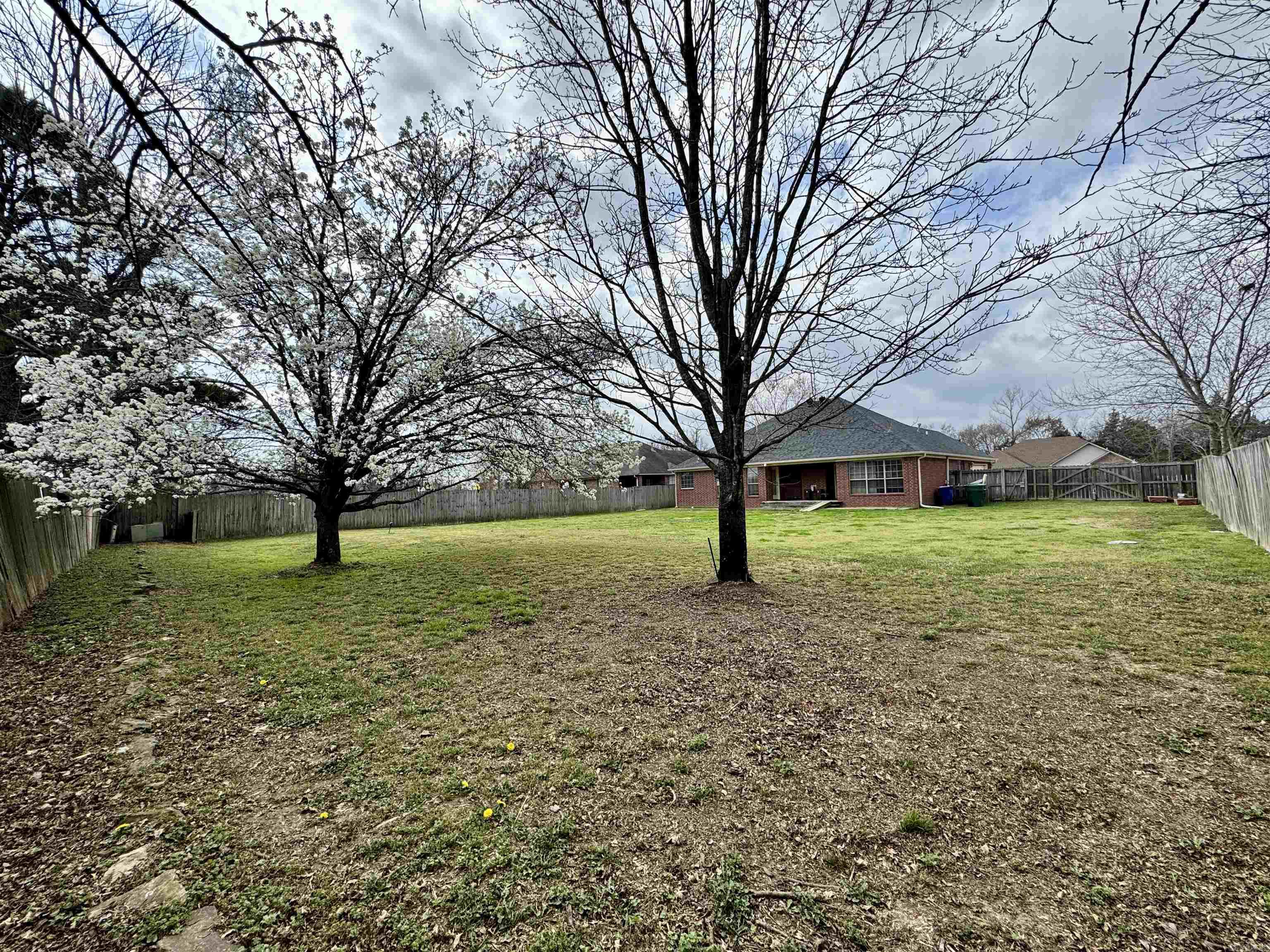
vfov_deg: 85.7
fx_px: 514
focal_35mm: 14
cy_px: 476
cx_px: 635
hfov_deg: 102.1
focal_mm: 2.22
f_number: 2.2
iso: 40
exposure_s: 1/1748
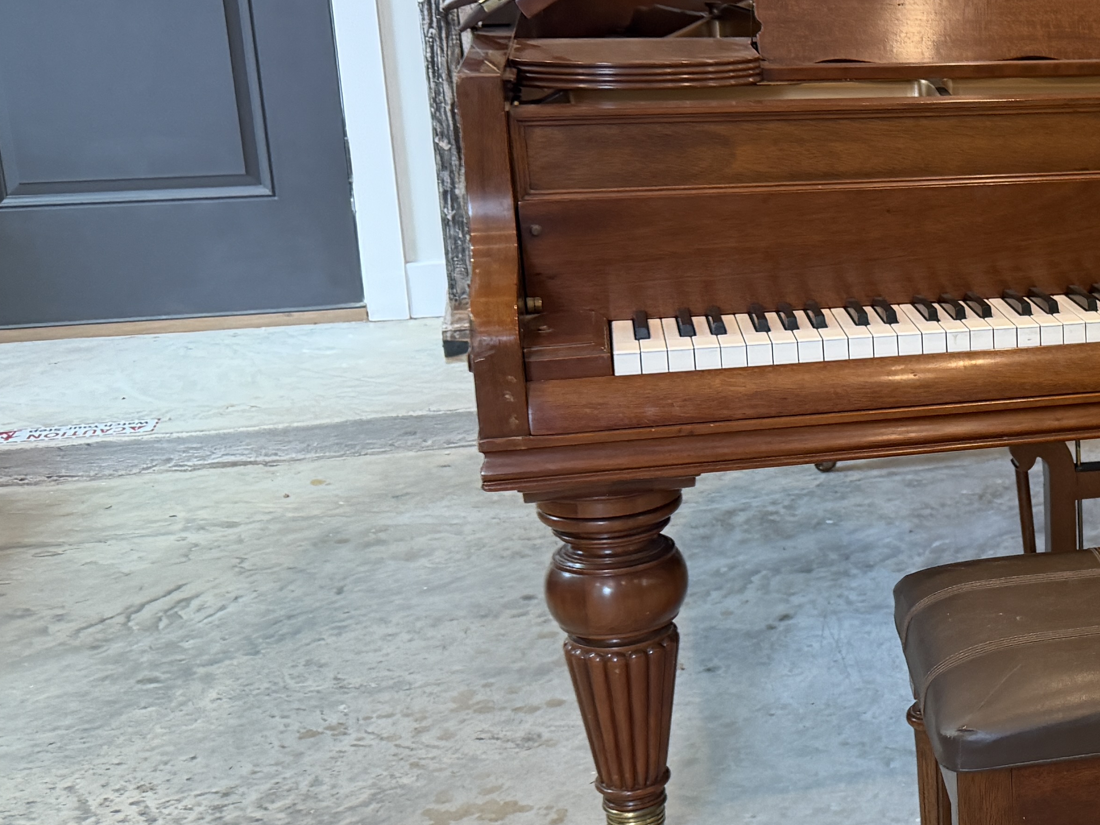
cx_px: 1248
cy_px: 406
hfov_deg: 29.5
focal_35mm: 58
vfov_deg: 25.2
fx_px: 1843
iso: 200
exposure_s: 1/60
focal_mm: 6.76
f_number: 1.78
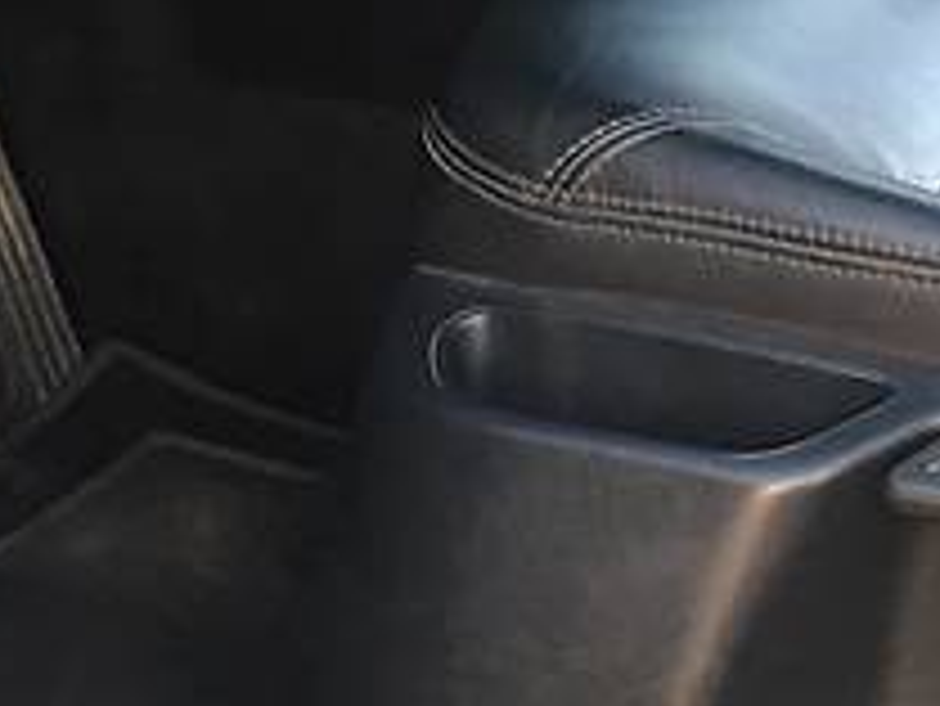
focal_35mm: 111
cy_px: -27
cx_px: 805
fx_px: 3016
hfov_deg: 17.5
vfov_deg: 13.1
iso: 80
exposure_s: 1/33
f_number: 2.2
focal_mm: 4.2
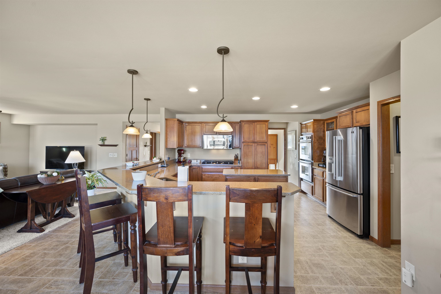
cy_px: 147
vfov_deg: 81.1
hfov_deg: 104.3
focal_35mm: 14
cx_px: 220
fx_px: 171
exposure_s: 1/2
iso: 500
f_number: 7.1
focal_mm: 14
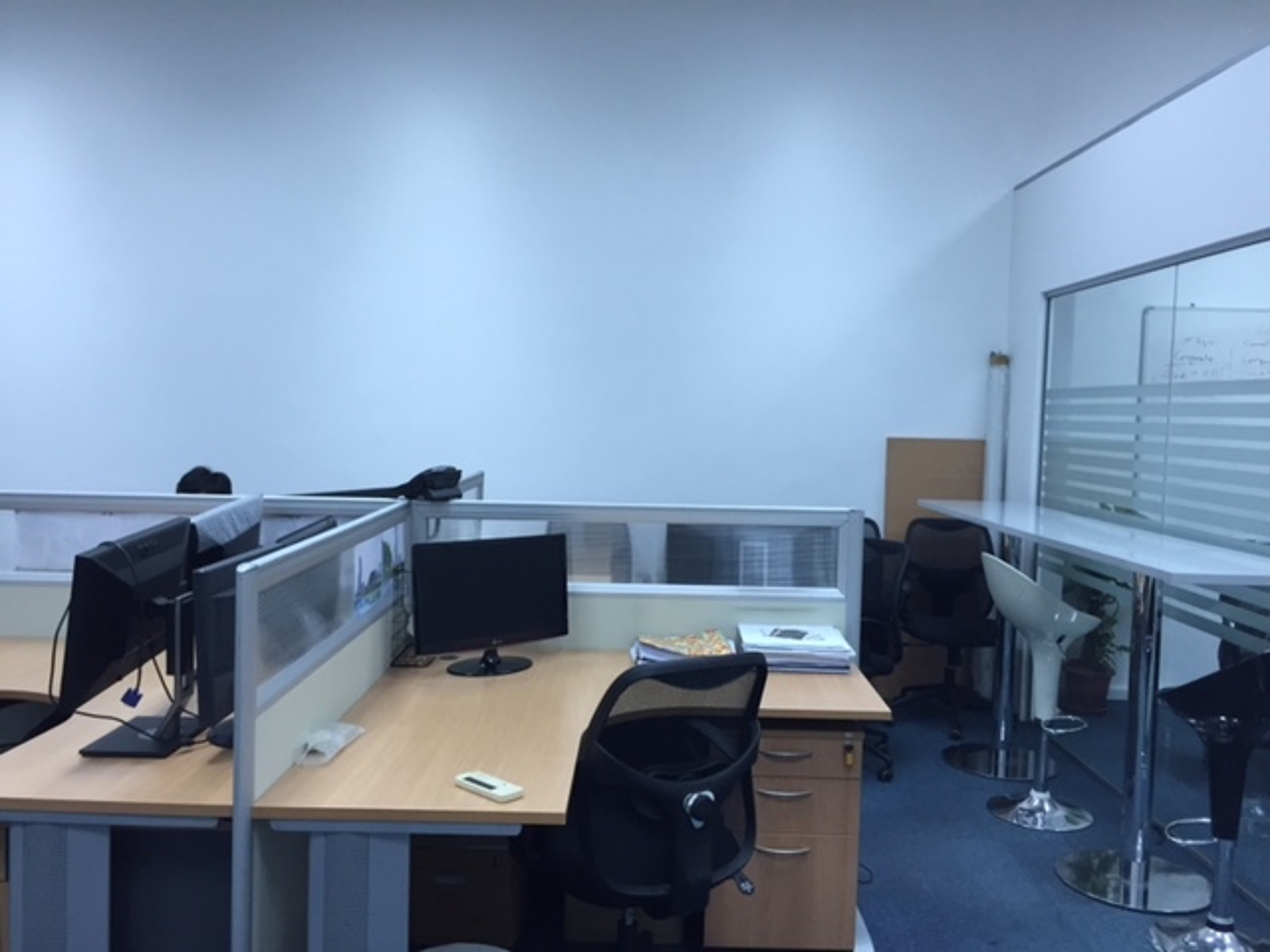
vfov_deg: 48.2
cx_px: 635
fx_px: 1064
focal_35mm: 29
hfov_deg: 61.7
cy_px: 476
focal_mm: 4.15
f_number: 2.2
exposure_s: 1/33
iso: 64
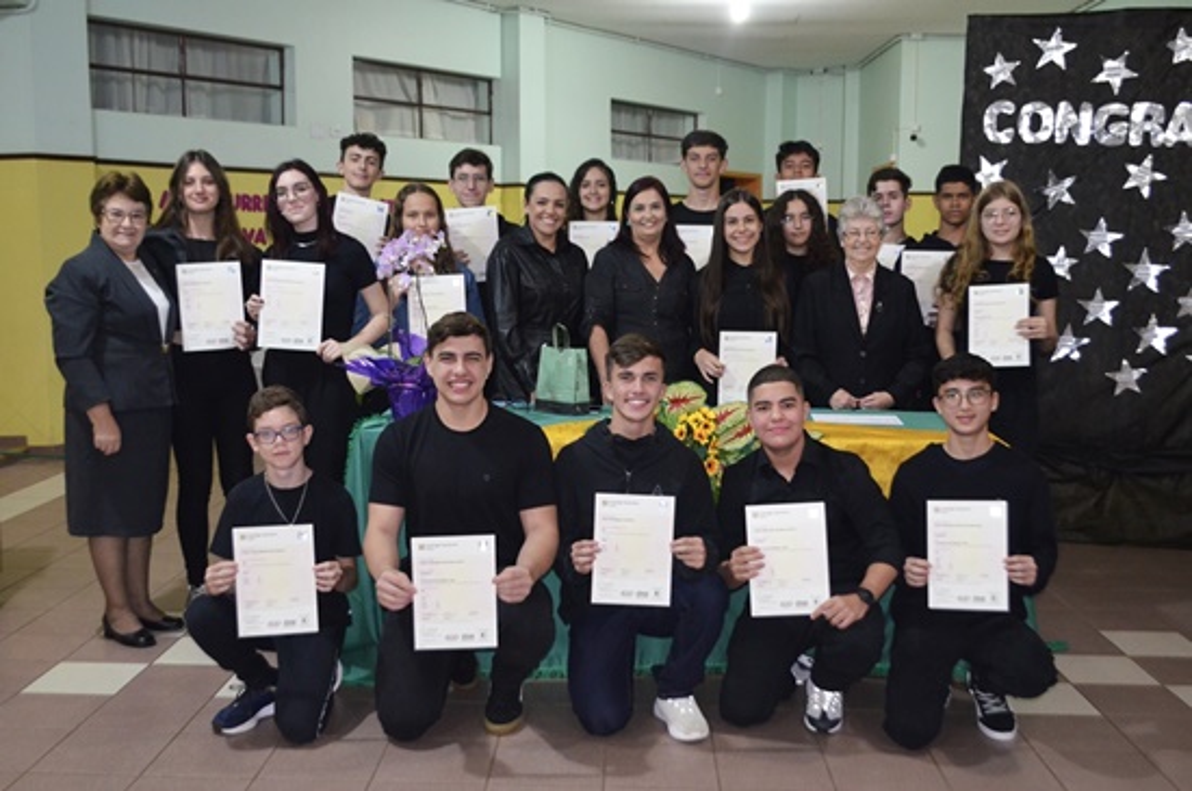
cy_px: 396
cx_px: 596
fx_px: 1289
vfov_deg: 34.1
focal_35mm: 39
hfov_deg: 49.6
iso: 2800
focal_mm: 26
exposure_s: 1/60
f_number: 4.2
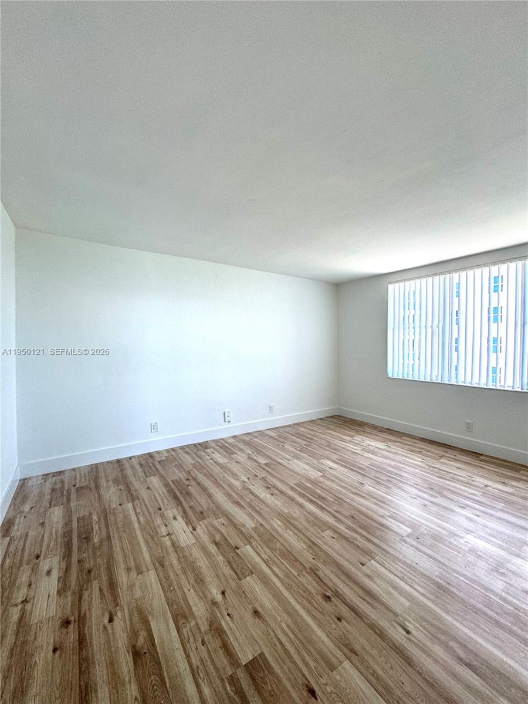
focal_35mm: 14
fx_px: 285
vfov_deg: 102.1
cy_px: 352
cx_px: 264
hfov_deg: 85.7
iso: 125
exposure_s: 1/120
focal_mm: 2.22
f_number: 2.2
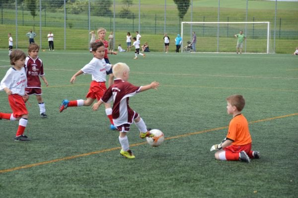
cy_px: 99
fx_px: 1117
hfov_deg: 15.2
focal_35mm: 135
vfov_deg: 10.1
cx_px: 149
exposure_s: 1/1250
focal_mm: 90
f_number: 5.3
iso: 400
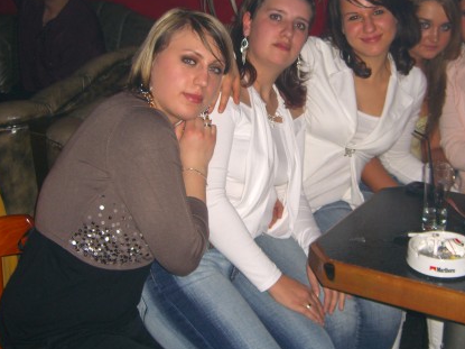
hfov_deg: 34.8
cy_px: 141
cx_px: 289
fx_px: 739
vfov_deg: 26.5
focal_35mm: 55
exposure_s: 1/60
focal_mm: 7.9
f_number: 2.8
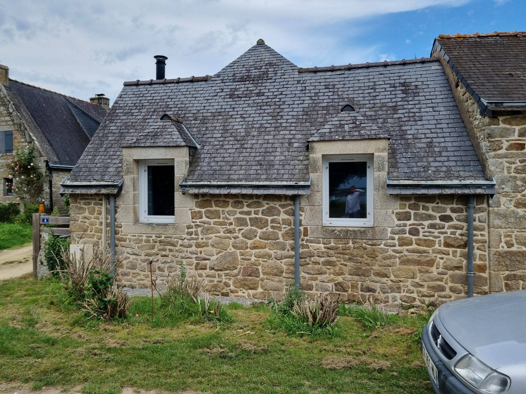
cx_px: 263
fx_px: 395
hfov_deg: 67.3
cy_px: 197
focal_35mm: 26
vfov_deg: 53.1
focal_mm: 5.4
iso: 50
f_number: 1.8
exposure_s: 1/1512
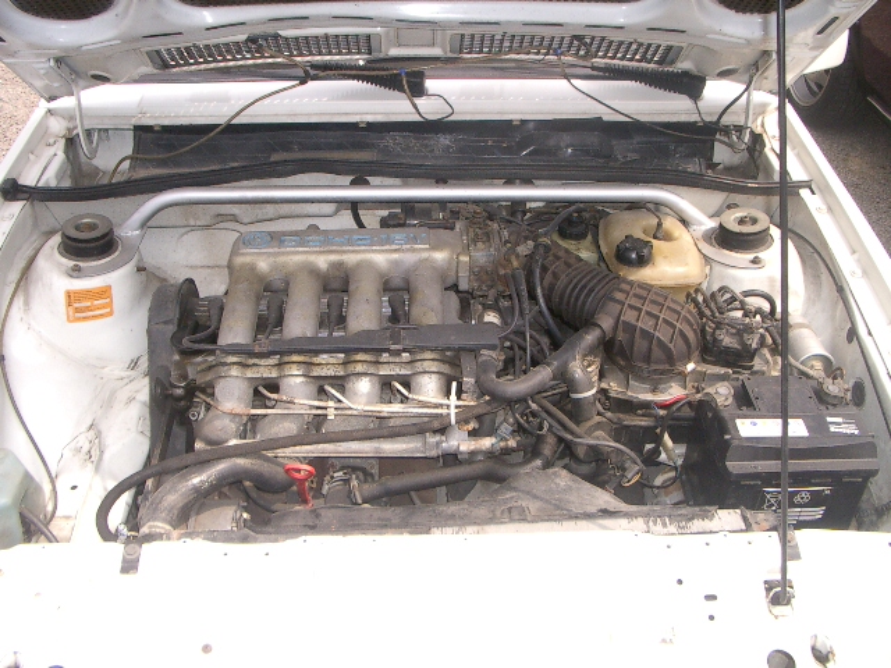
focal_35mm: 35
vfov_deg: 40.7
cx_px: 446
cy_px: 334
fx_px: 901
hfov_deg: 52.6
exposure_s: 1/640
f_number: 4.3
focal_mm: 5.8
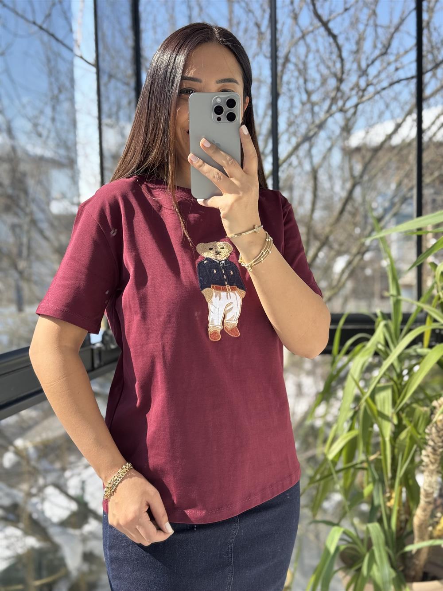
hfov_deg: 30.3
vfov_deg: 39.7
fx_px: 819
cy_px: 296
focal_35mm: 48
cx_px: 222
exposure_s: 1/531
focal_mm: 6.76
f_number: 1.78
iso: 64
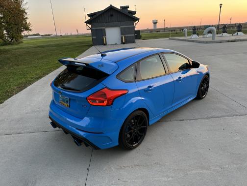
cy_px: 93
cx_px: 124
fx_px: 171
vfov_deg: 56.8
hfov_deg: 71.6
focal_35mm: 24
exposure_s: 1/125
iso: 100
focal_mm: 6.86
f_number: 1.78
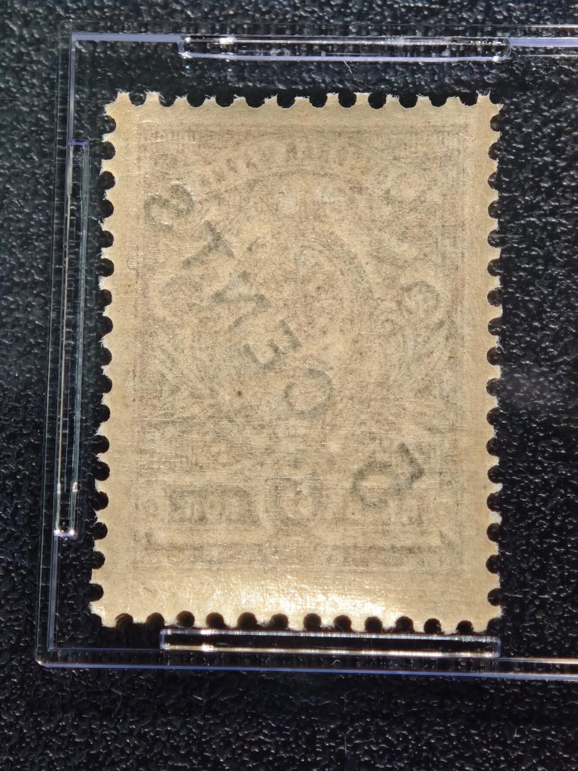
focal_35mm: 120
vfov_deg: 16.4
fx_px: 2672
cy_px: 386
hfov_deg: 12.3
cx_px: 289
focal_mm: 9
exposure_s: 1/108
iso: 1000
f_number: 2
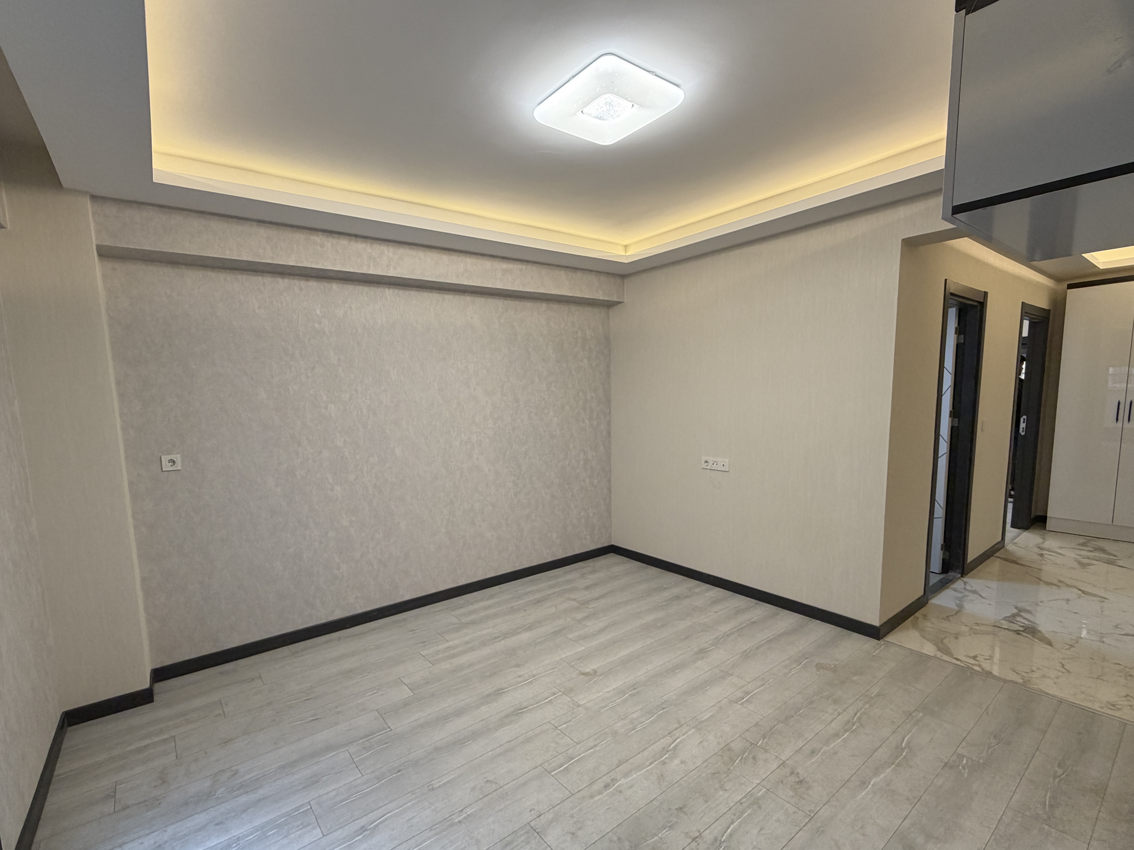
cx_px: 525
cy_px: 457
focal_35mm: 16
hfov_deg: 94.3
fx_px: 524
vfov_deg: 78.0
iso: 160
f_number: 2.2
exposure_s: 1/100
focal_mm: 2.22
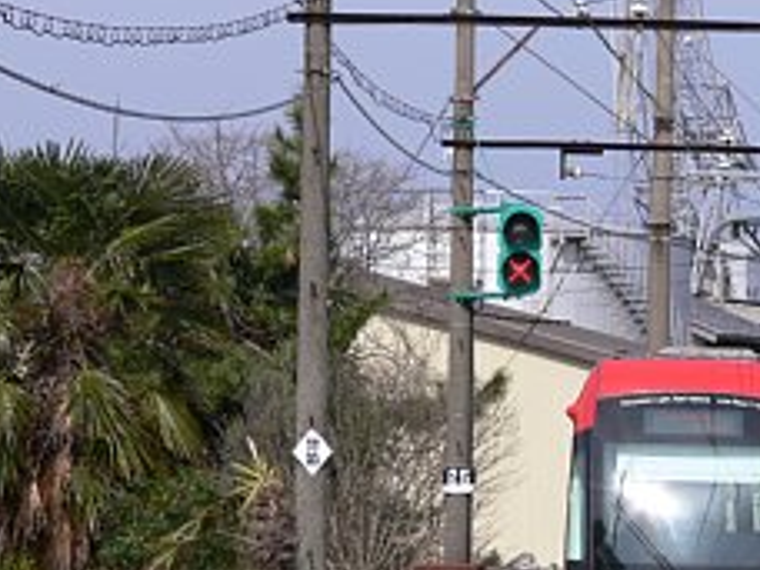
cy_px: 487
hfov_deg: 5.8
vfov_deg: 4.3
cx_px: 523
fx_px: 7553
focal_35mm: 344
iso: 80
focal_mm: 41.5
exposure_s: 1/500
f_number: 5.6
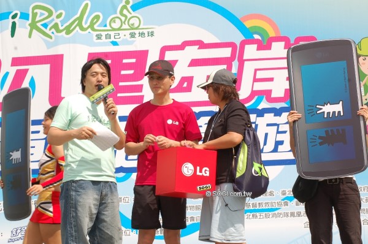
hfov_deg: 17.1
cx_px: 184
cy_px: 122
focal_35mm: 120
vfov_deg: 11.4
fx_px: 1225
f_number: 11
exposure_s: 1/200
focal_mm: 80
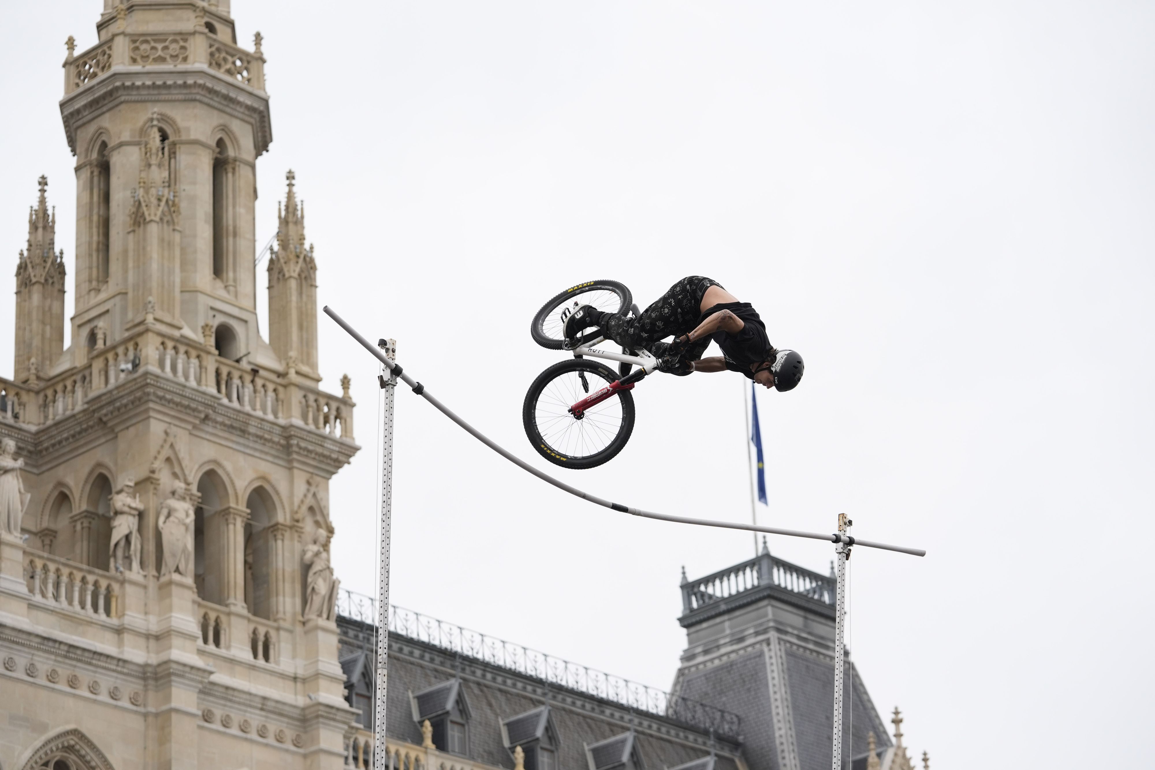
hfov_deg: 20.4
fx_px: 3208
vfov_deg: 13.7
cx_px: 578
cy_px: 385
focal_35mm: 100
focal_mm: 100
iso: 640
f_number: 4
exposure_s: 1/2500
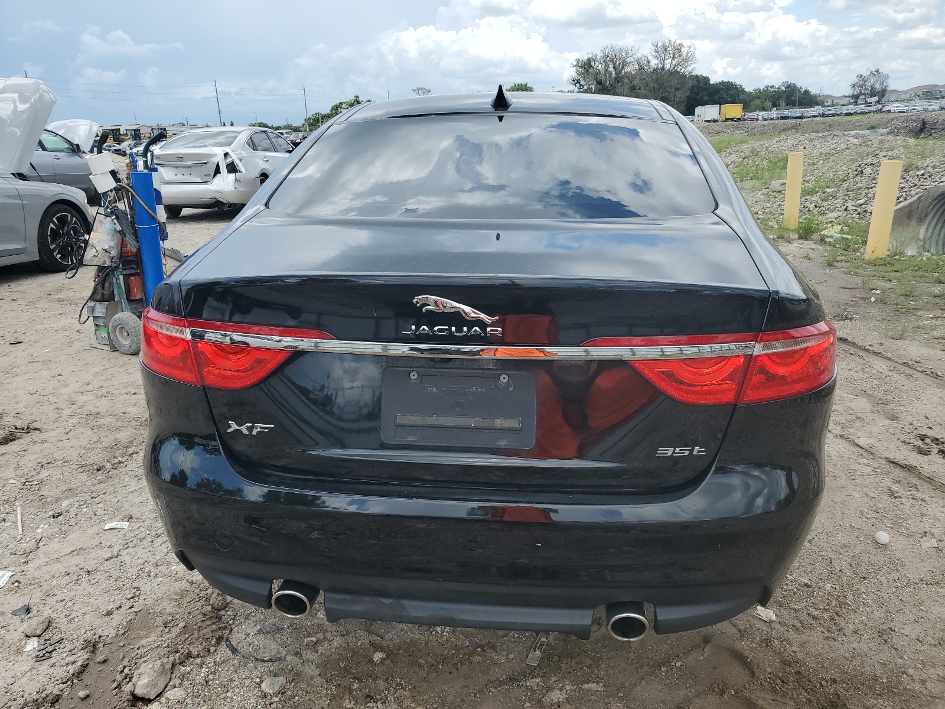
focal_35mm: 26
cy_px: 354
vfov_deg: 53.1
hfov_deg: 67.3
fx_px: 710
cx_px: 472
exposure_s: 1/2000
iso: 50
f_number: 1.5
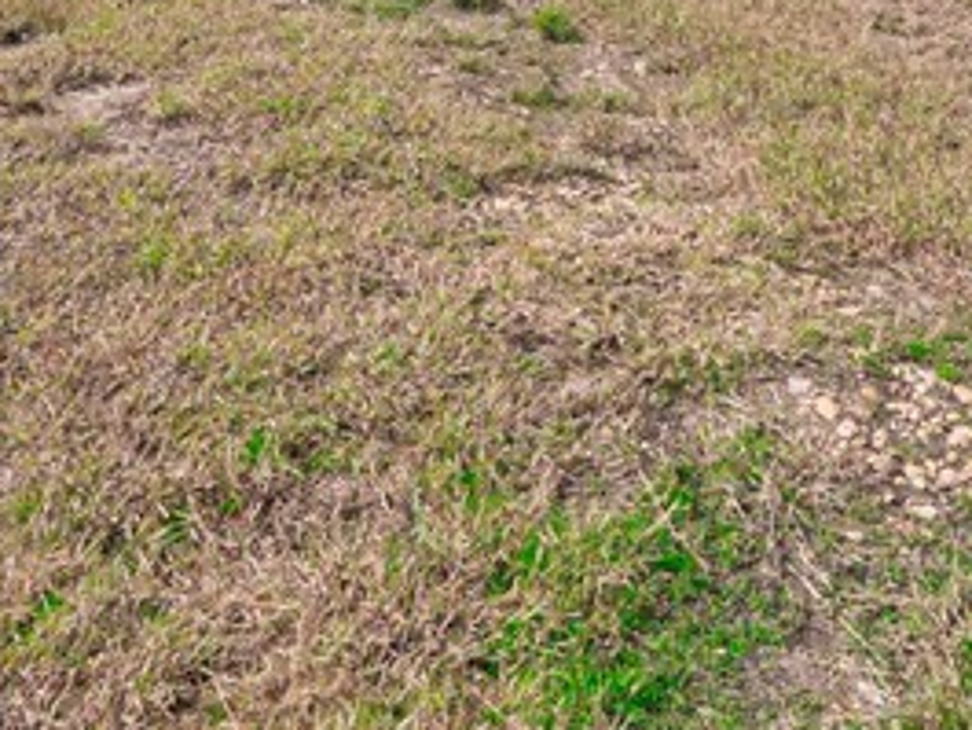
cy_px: -437
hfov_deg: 35.5
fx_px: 1517
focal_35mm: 54
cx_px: 554
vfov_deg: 21.5
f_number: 11
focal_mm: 7
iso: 200
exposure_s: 1/160
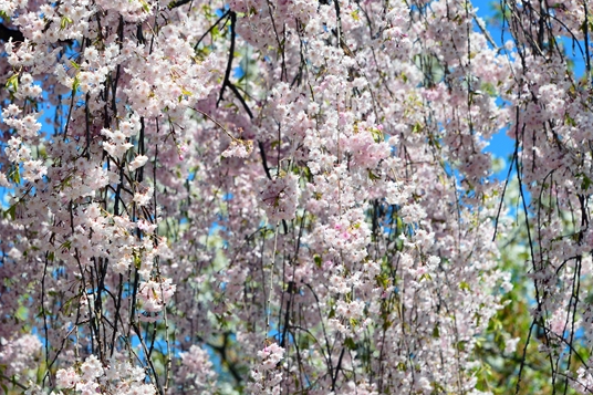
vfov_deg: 5.7
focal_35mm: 239
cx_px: 156
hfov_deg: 8.6
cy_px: 279
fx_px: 3935
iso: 400
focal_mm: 160
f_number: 10
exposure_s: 1/400
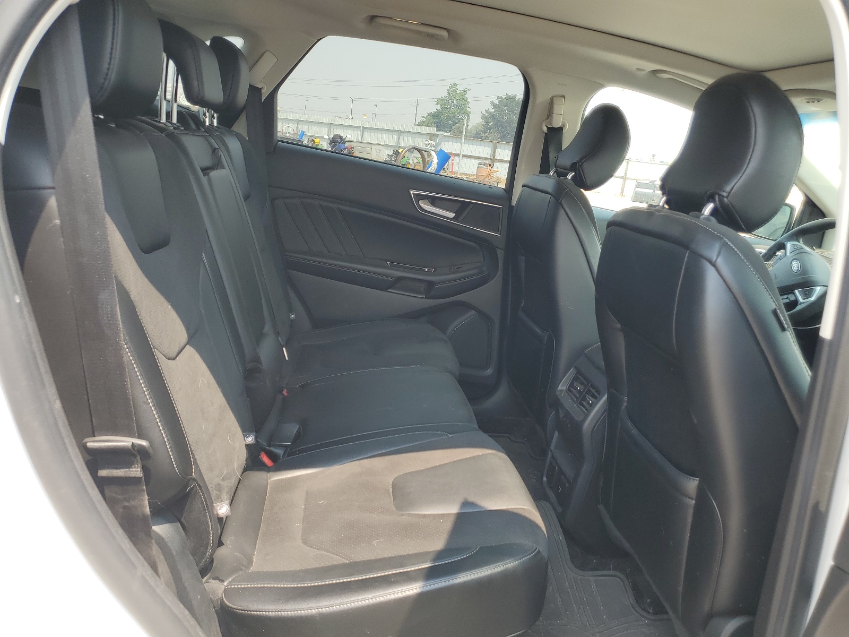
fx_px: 638
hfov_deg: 67.3
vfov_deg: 53.1
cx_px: 424
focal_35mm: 26
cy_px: 318
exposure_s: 1/435
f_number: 1.5
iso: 50
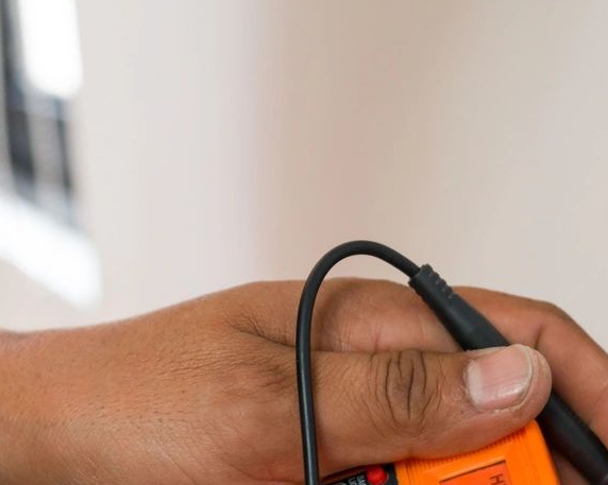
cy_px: 584
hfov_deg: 20.4
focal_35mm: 94
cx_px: 373
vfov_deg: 15.7
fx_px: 1691
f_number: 2.8
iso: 320
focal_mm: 27
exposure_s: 1/100
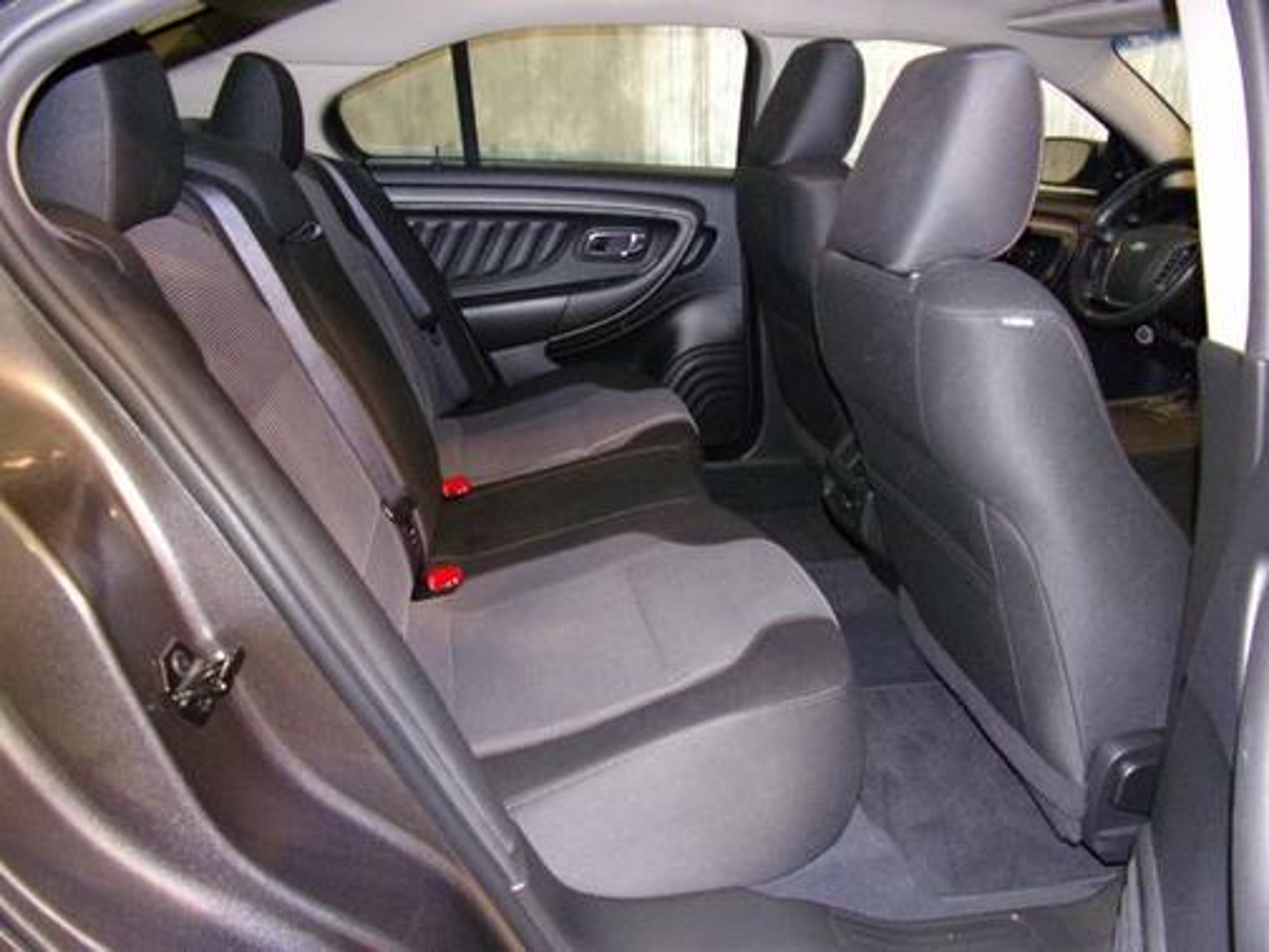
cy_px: 476
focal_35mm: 24
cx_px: 634
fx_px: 880
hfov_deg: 71.6
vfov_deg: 56.8
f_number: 3.3
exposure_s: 1/34
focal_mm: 4.3
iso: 500
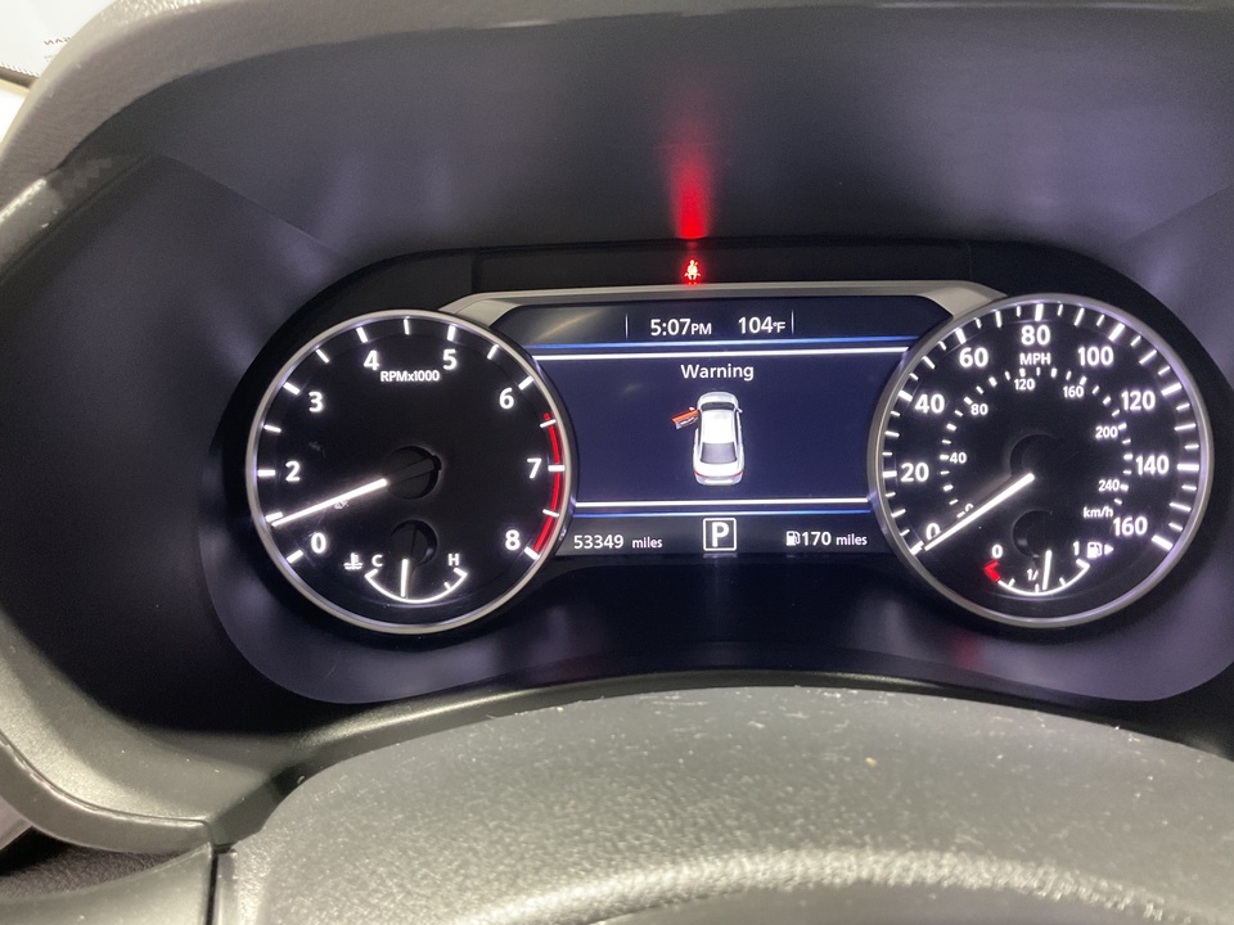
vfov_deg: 48.2
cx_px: 617
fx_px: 1034
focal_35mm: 29
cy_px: 462
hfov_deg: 61.7
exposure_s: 1/25
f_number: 1.8
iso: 320
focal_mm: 3
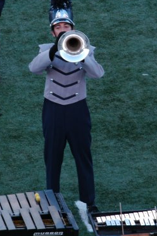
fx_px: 4899
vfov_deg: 2.8
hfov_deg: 1.8
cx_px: 78
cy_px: 90
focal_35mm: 749
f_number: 5.6
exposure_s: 1/125
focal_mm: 310
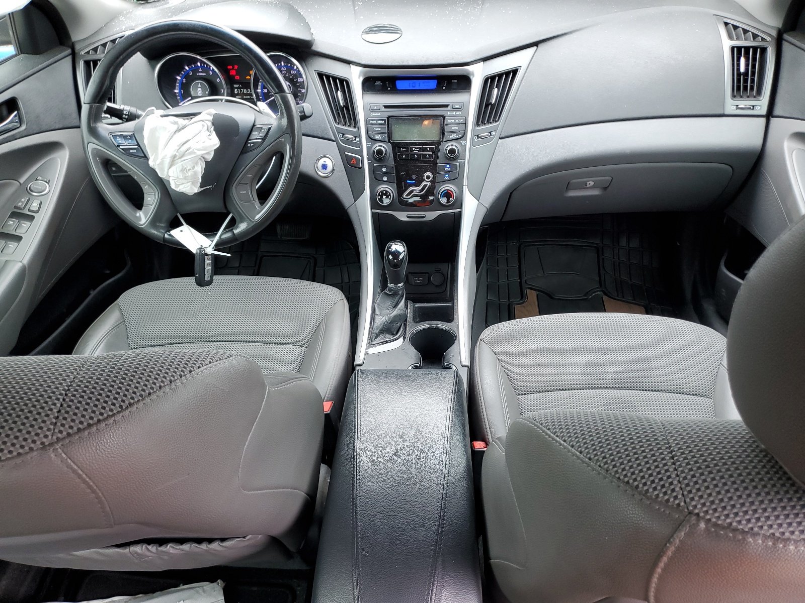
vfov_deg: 53.1
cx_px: 402
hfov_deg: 67.3
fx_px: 605
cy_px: 302
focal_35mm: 26
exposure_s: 1/60.2
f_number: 1.5
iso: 60
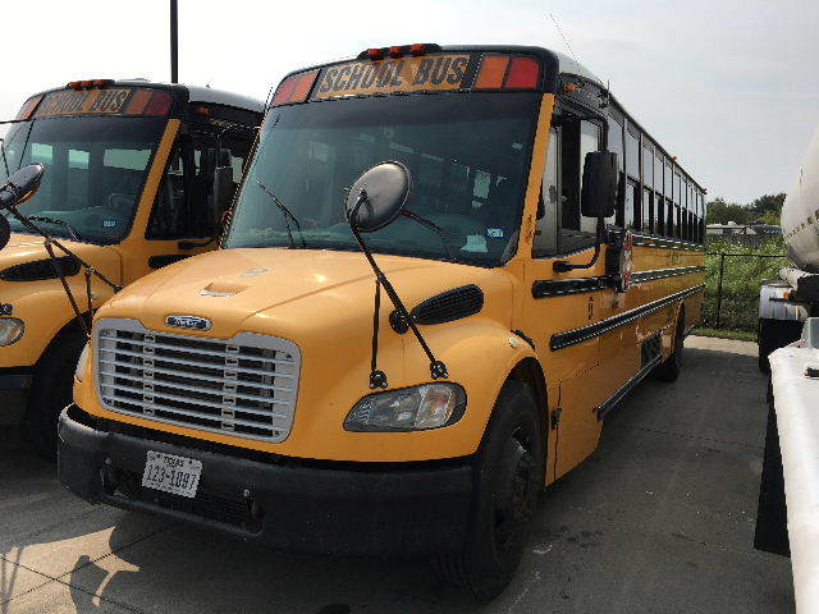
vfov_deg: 48.2
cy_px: 307
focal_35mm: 29
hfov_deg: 61.7
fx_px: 686
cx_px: 410
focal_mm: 4.15
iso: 25
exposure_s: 1/1876
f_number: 2.2
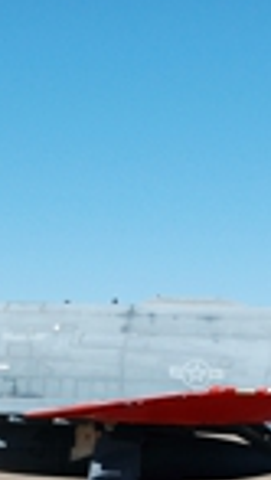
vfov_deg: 15.6
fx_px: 1745
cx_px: 90
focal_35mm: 137
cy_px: 361
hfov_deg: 8.9
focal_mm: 30
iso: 200
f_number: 10
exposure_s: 1/400
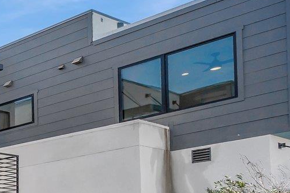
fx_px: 459
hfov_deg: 21.2
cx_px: -248
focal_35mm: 57
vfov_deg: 23.4
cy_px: 155
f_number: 8
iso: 400
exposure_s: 1/640
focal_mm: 14
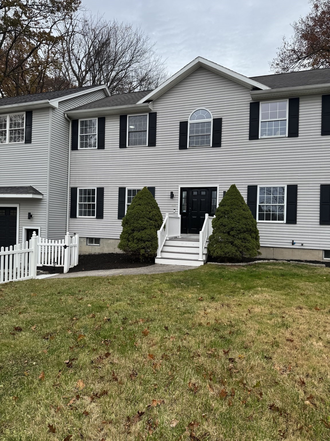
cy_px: 220
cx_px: 165
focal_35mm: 24
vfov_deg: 71.6
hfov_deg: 56.8
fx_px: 305
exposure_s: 1/1456
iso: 80
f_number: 1.78
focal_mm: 6.76
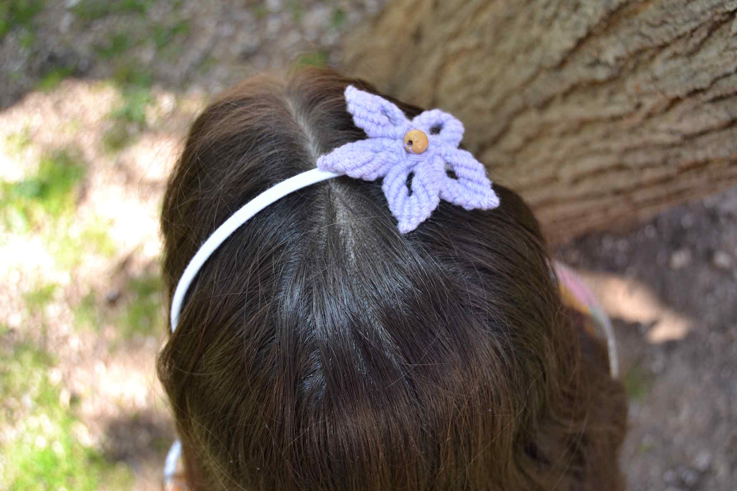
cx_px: 375
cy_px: 245
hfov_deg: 62.8
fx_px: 604
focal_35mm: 30
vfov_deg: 44.2
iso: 125
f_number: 4
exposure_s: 1/125
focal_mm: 19
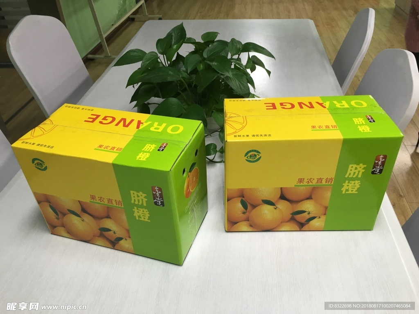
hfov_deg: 61.7
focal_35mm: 29
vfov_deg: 48.2
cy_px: 157
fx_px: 351
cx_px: 210
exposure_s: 1/33
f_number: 2.2
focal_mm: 4.15
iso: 50
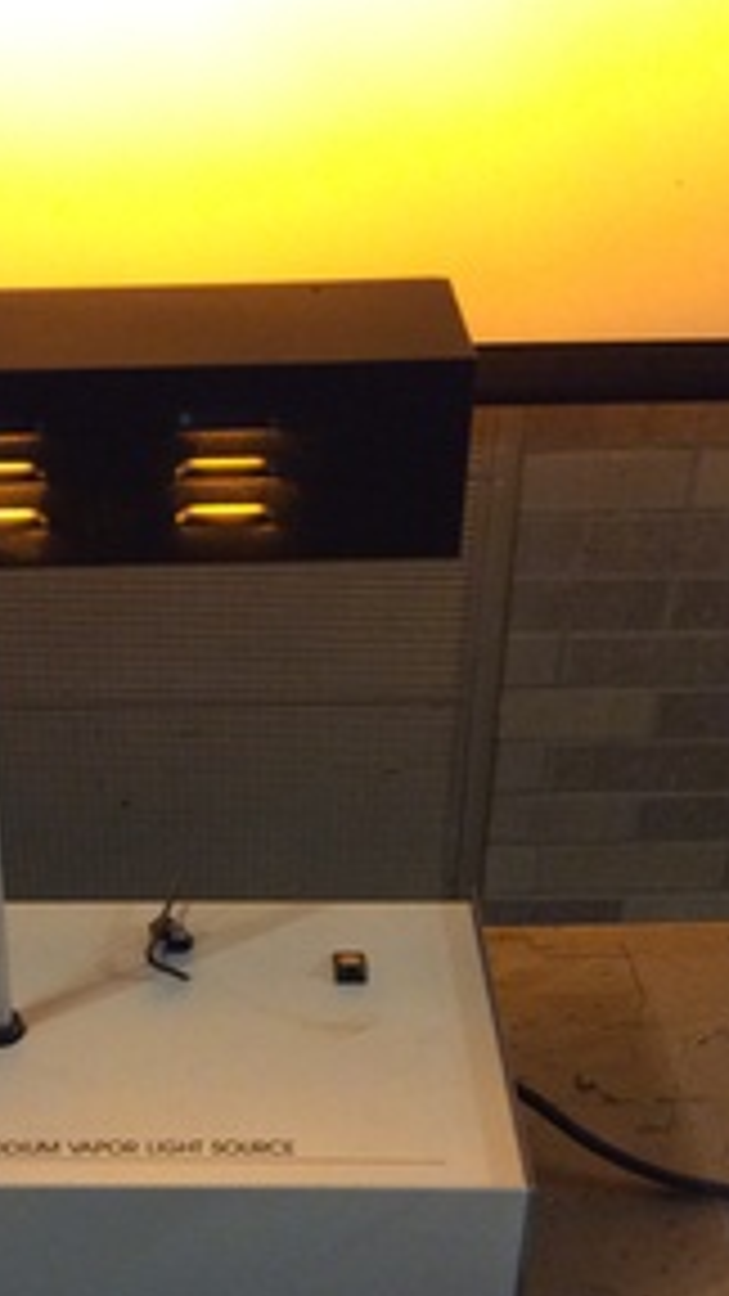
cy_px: 772
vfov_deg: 35.9
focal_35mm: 58
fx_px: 1993
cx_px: 122
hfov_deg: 20.4
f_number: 2.4
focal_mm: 3.3
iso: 250
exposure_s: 1/17
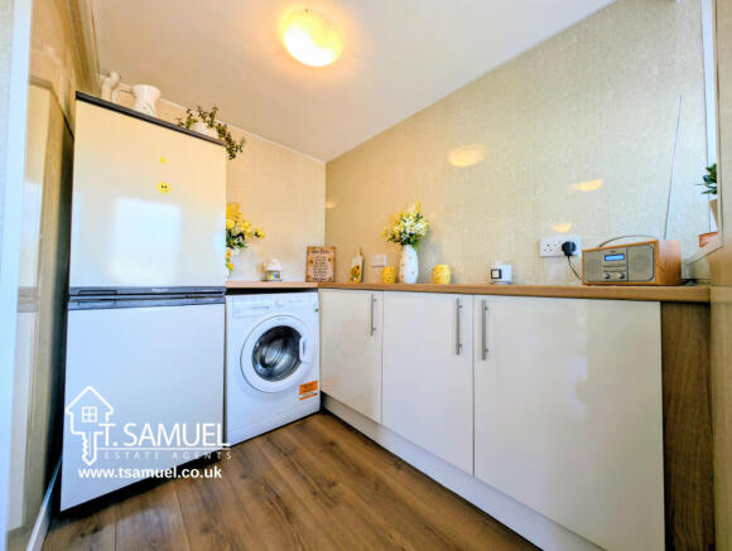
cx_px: 366
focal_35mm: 12
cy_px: 276
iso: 39
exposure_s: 1/37.2
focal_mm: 2.23
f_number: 1.95
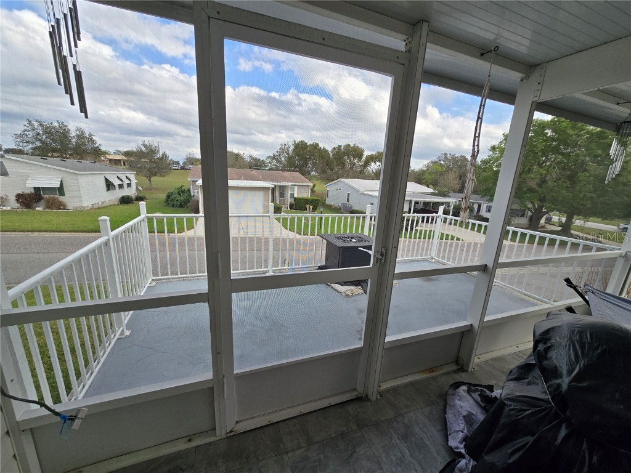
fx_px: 237
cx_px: 316
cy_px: 236
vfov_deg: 89.9
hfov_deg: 106.2
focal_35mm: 13
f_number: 2.2
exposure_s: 1/545
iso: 50
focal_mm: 2.2
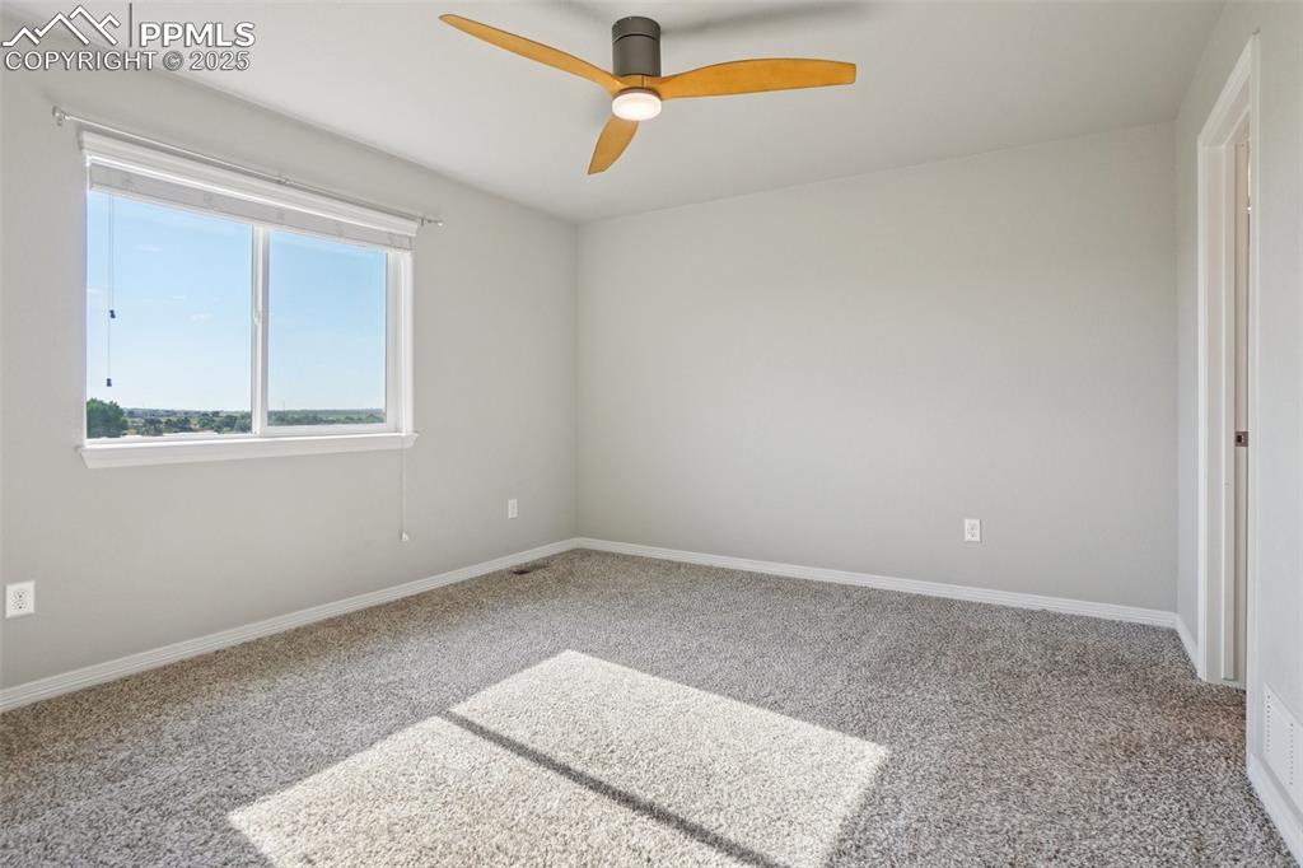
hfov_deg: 90.0
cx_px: 652
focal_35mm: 18
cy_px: 434
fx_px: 651
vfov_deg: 67.3
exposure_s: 1/40
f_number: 8
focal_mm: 12
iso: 100
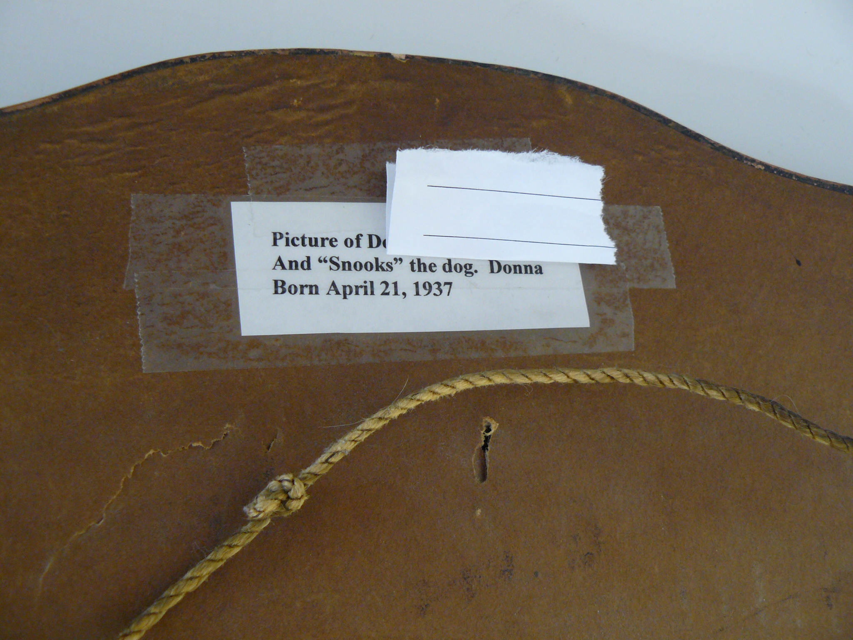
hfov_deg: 51.4
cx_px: 426
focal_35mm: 36
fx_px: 887
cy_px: 320
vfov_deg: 39.7
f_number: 2.8
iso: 200
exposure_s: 1/30
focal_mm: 6
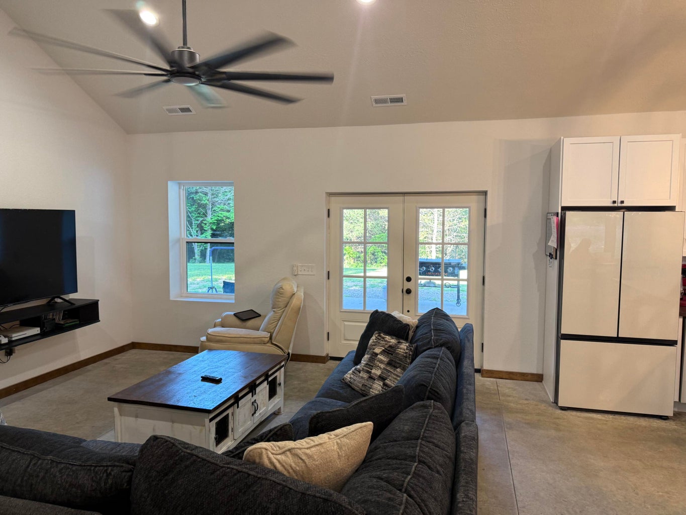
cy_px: 258
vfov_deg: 56.8
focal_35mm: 24
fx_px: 476
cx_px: 343
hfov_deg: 71.6
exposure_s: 1/60
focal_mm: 6.76
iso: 125
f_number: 1.78
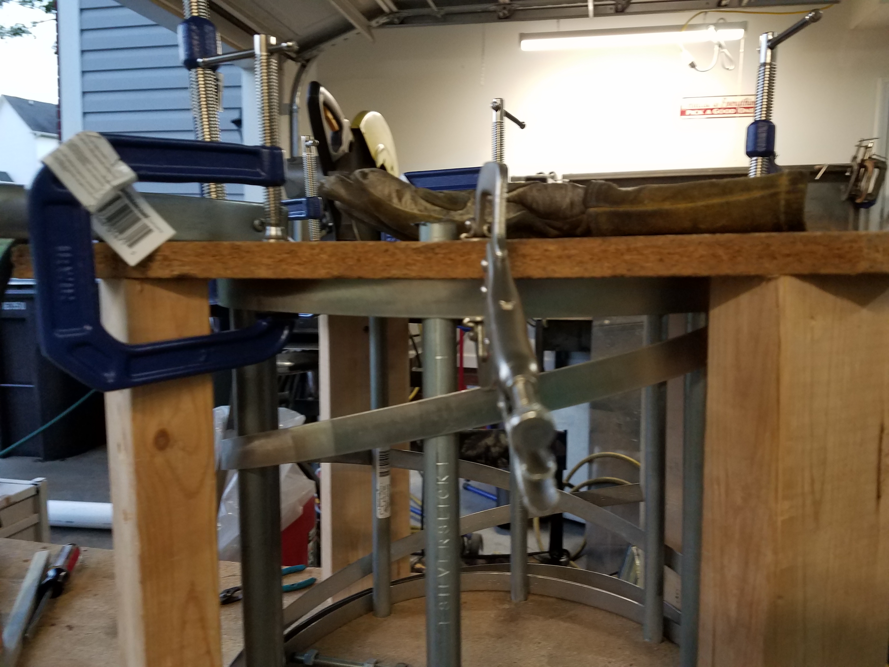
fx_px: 668
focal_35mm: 26
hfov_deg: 67.3
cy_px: 334
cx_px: 444
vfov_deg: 53.1
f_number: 1.7
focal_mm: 4.2
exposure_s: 1/60
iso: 125
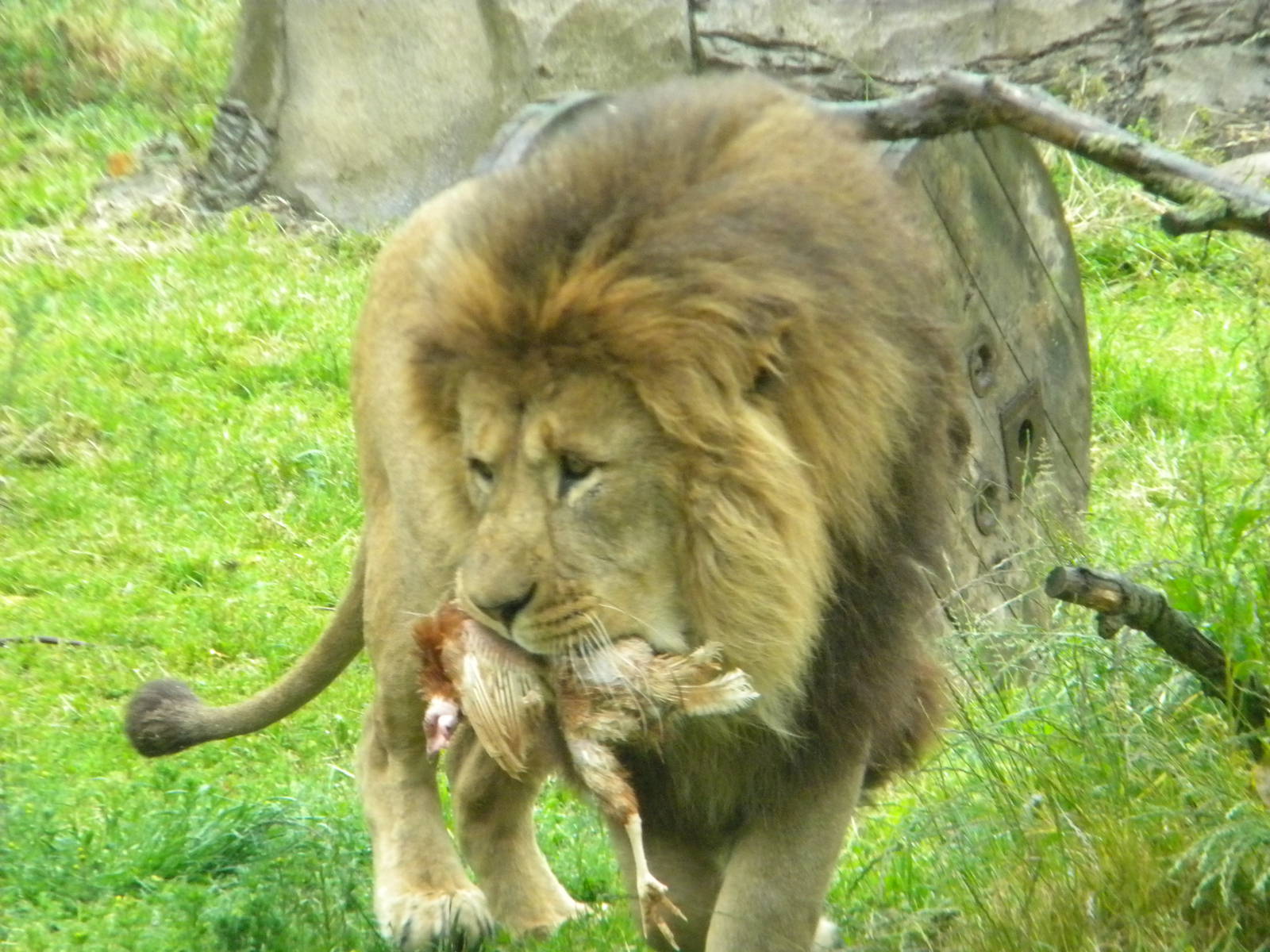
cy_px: 476
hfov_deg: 5.9
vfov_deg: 4.4
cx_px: 635
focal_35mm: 335
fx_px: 12291
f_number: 5.4
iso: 800
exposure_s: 1/245
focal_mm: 60.7
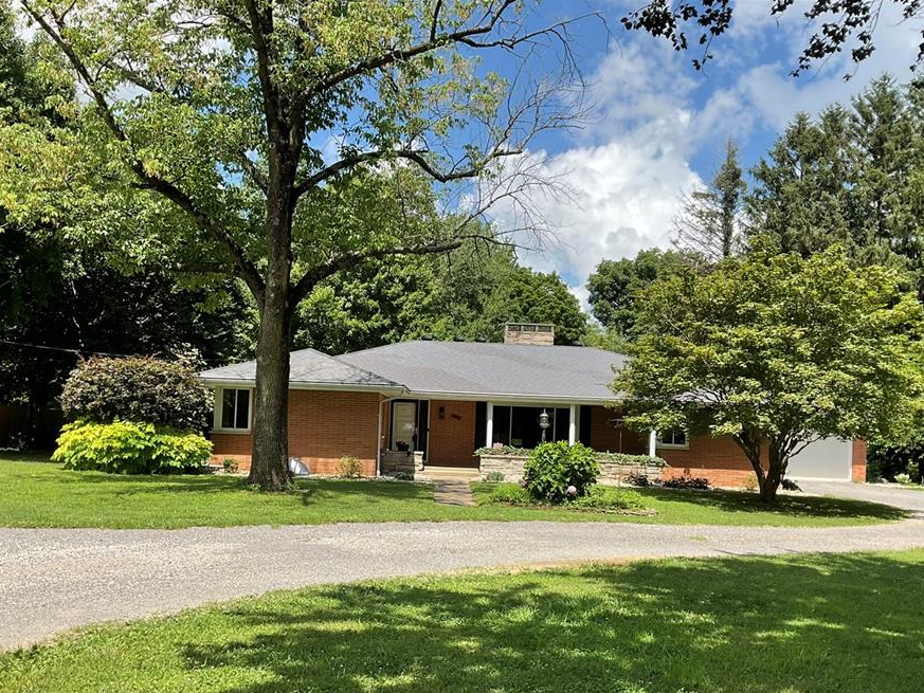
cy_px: 405
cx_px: 452
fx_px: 908
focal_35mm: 34
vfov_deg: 41.7
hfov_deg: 53.9
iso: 16
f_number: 1.8
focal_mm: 3
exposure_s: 1/1144
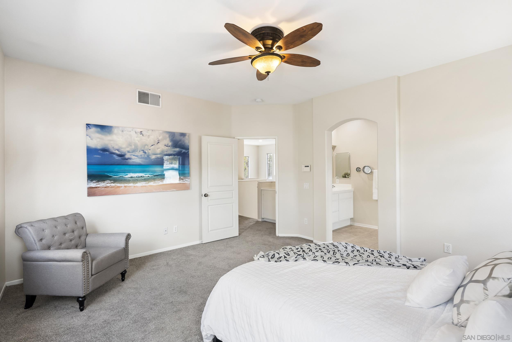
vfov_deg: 73.8
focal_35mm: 16
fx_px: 228
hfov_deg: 96.7
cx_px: 256
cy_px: 171
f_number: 8
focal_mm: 16
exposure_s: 1/13
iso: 500
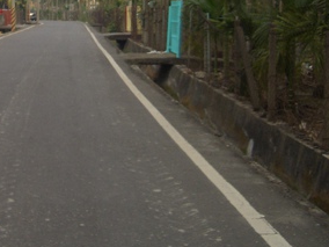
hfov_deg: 25.7
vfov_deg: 19.3
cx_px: 53
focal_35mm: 74
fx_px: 703
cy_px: -5
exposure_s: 1/250
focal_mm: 5.8
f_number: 2.6
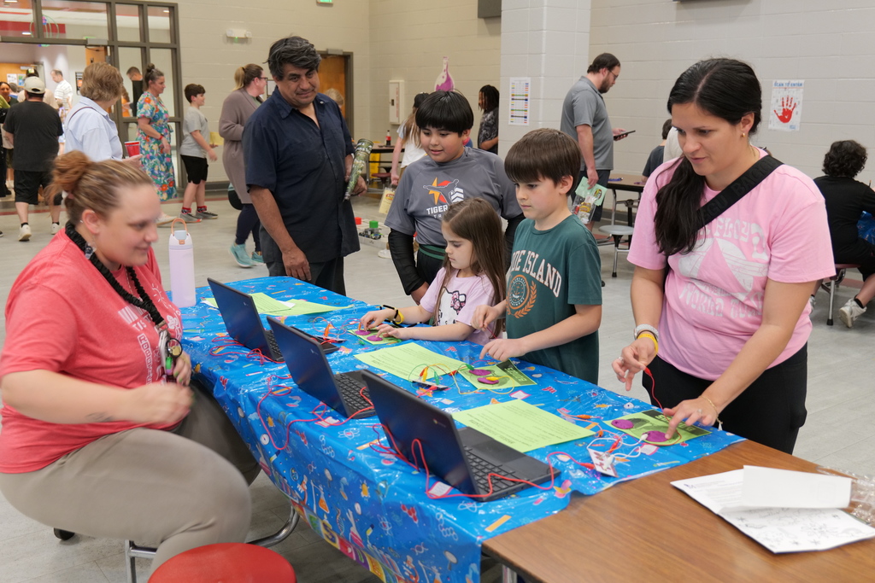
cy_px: 292
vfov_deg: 37.9
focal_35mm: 35
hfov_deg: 54.4
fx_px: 851
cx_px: 438
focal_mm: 35
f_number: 4.5
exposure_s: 1/60
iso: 2500
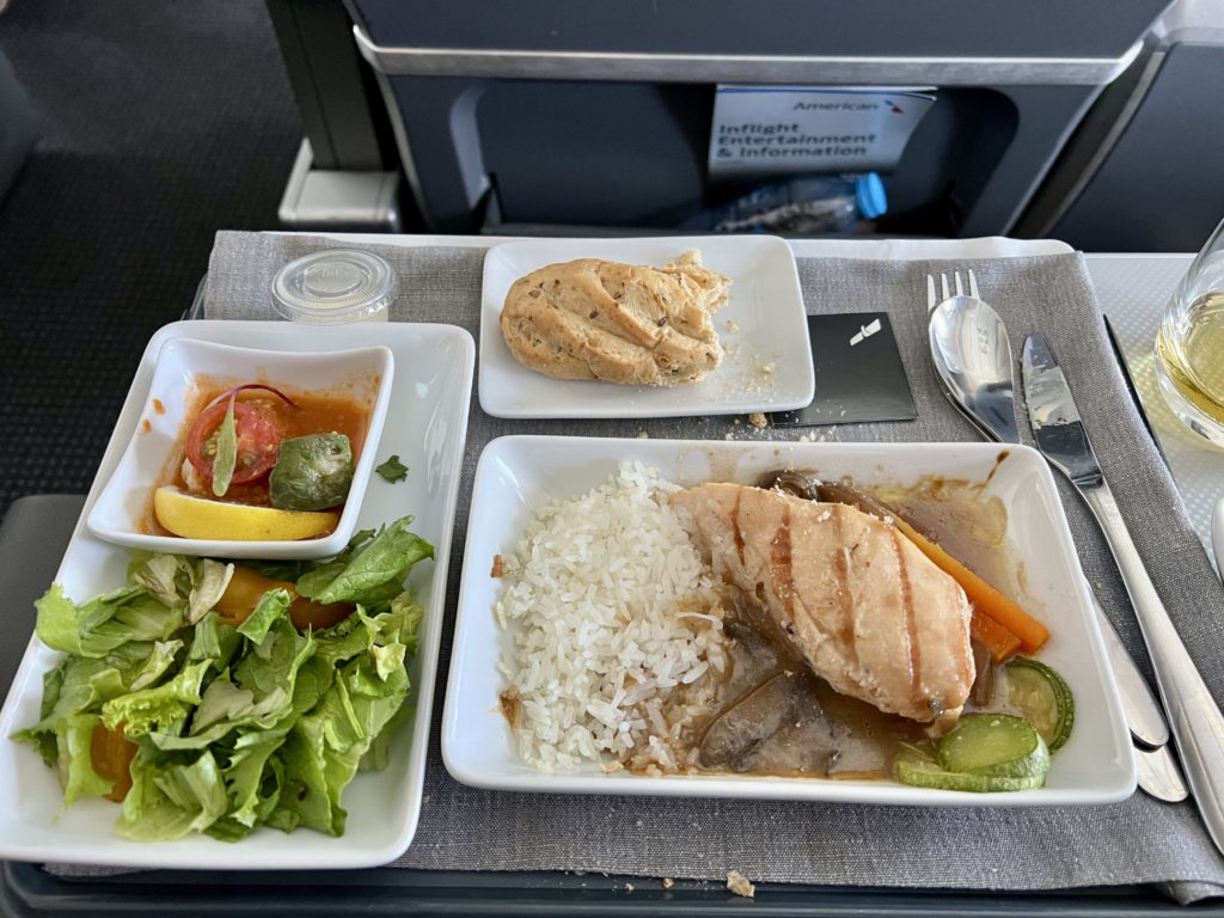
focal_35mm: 26
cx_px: 612
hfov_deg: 67.3
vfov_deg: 53.1
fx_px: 919
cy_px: 459
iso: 400
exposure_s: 1/60
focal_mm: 5.7
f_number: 1.5
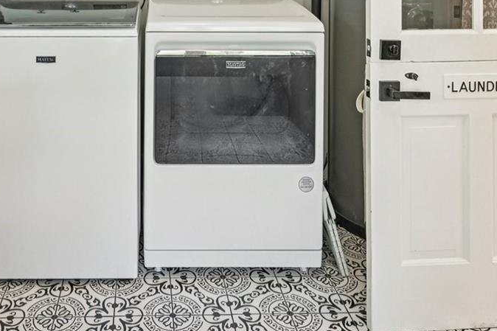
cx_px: 155
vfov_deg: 30.2
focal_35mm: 38
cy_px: -59
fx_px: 524
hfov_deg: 49.6
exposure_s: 1/15
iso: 400
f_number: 8
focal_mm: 16
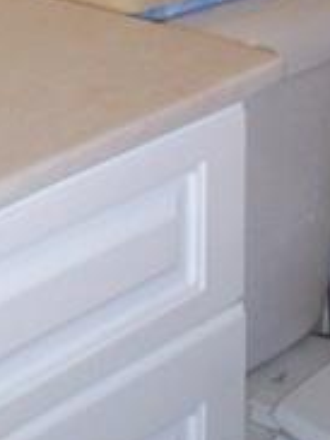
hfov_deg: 9.8
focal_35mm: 151
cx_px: 183
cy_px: -296
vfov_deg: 12.2
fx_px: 1922
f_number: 4.5
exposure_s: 1/60
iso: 140
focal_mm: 6
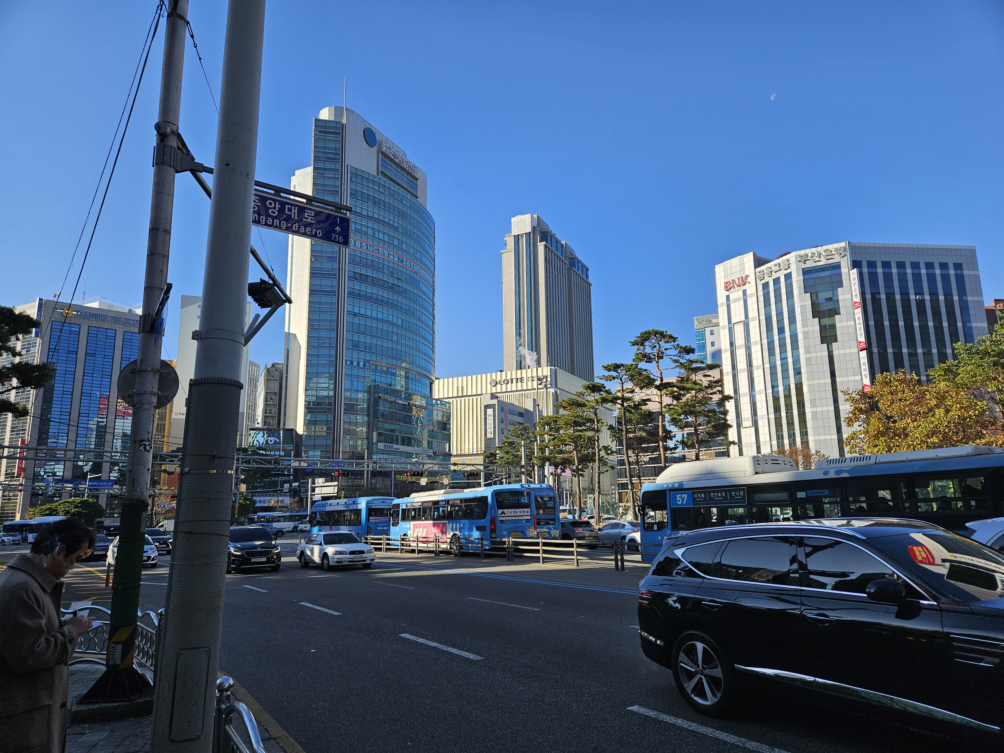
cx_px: 502
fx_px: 667
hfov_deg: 73.9
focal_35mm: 23
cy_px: 376
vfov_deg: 58.9
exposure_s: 1/1457
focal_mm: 5.4
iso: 25
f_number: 1.8
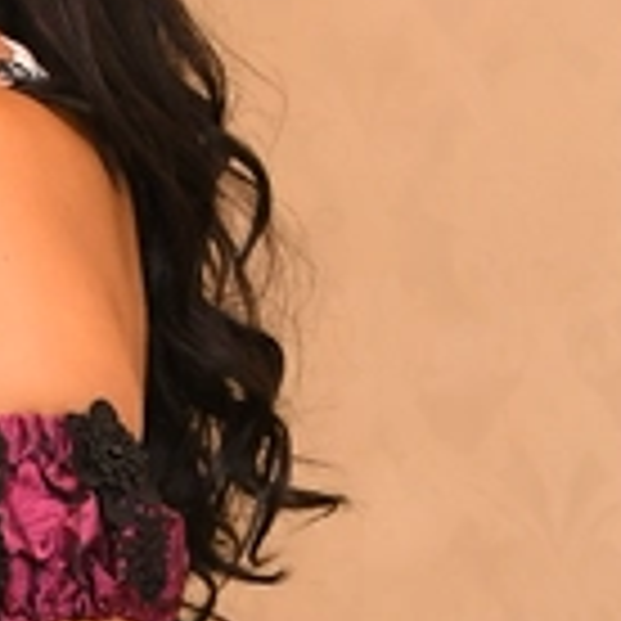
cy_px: 963
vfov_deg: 5.8
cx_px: -122
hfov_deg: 5.9
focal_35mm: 296
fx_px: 6008
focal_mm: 32
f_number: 2.8
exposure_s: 1/250
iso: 1250
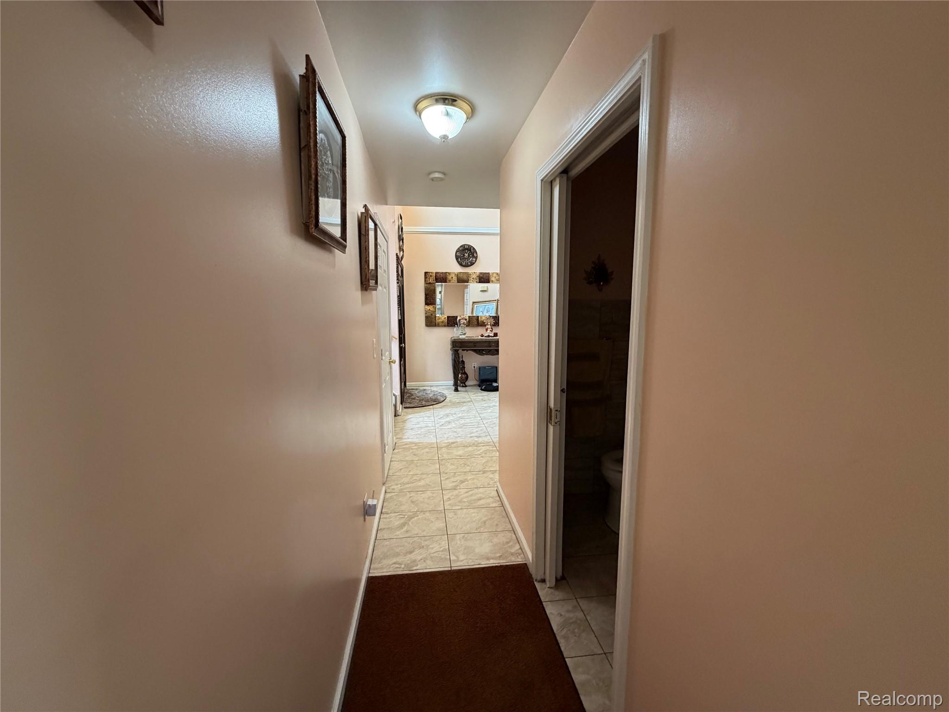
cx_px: 474
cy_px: 356
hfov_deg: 102.1
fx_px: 384
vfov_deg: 85.7
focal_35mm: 14
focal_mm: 2.22
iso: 320
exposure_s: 1/60
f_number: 2.2
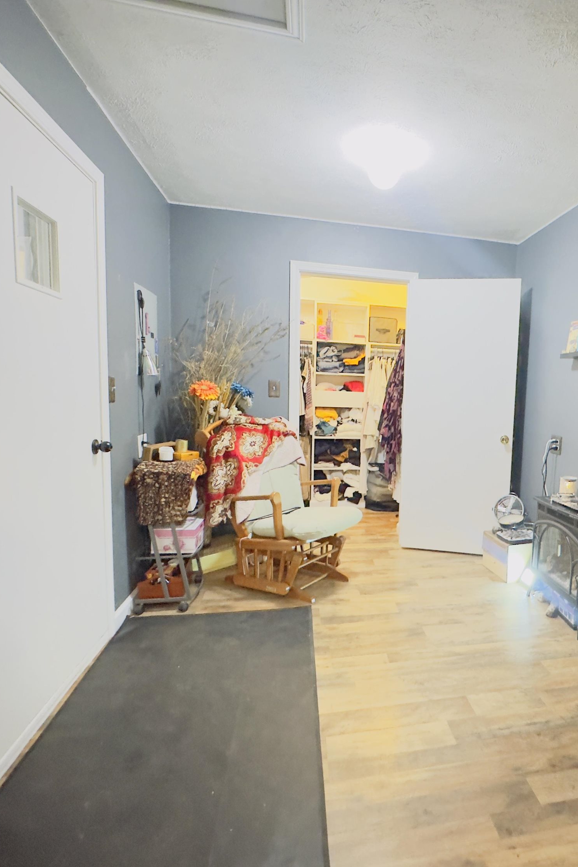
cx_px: 416
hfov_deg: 59.4
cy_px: 445
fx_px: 482
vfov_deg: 84.0
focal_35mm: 20
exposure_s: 1/30
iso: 1600
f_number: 2.2
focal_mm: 2.22
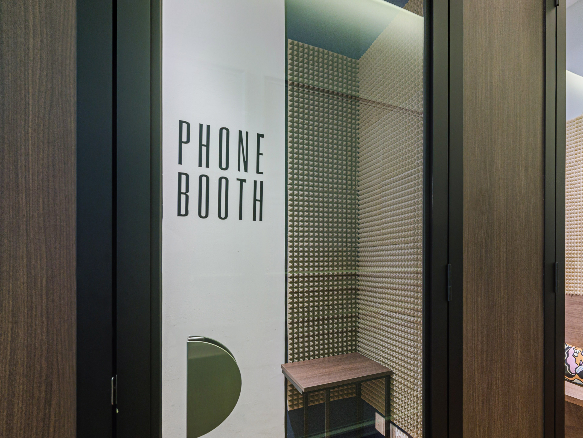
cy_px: 269
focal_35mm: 22
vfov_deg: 60.4
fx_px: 371
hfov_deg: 72.5
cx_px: 416
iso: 800
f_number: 5.6
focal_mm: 14
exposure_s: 1/10
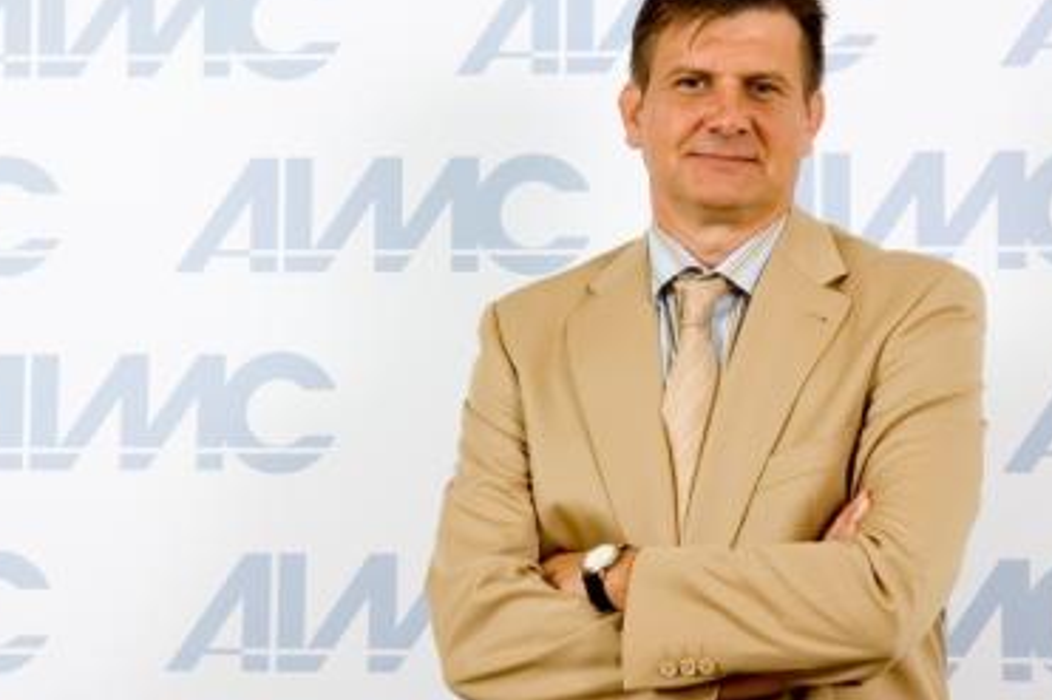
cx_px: 544
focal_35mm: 100
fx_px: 2909
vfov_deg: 13.7
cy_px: 309
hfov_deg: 20.5
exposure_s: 1/125
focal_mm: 55
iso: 200
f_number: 9.5
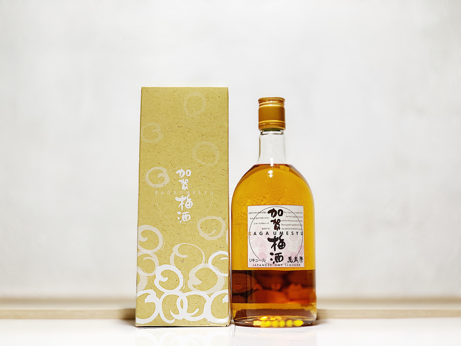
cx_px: 230
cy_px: 173
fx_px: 693
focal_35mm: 52
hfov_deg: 36.8
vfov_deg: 28.0
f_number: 2.4
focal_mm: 6
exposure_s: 1/50
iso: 100
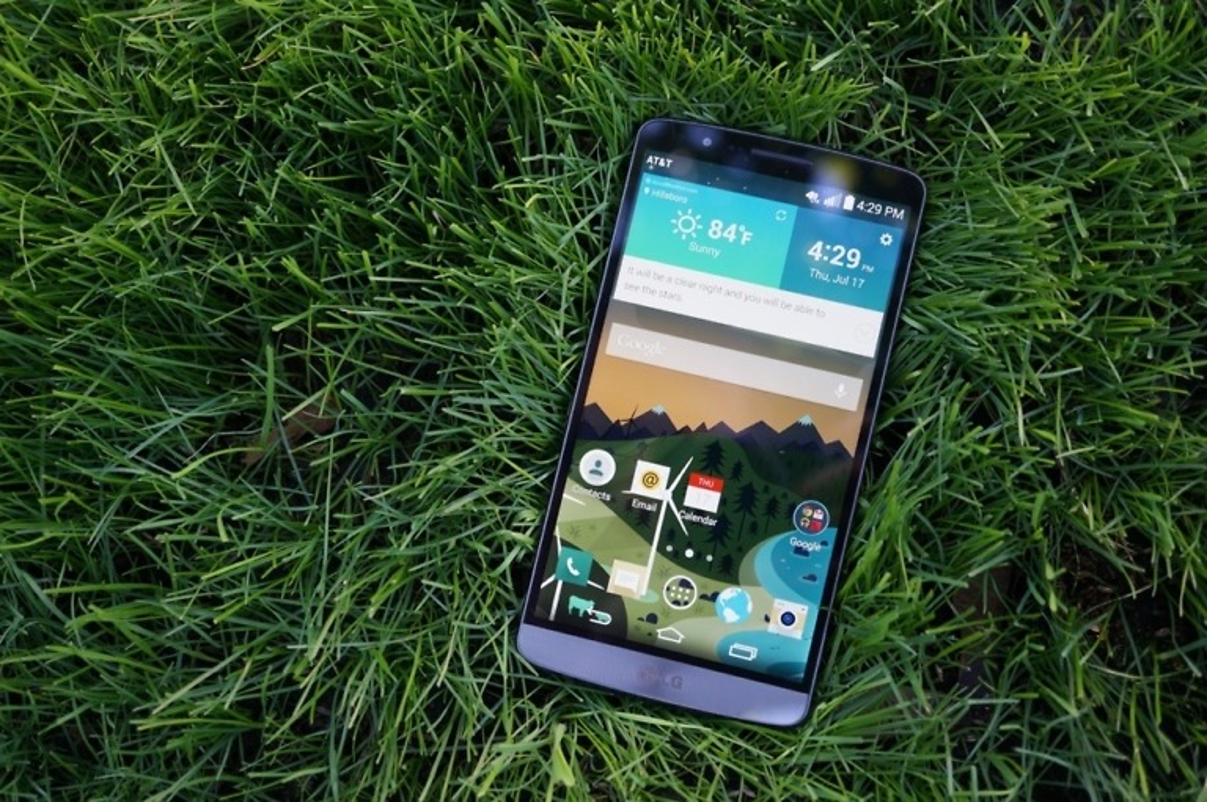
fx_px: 1507
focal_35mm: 45
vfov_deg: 29.8
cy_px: 401
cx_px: 604
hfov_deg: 43.7
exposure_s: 1/60
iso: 250
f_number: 4
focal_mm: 30
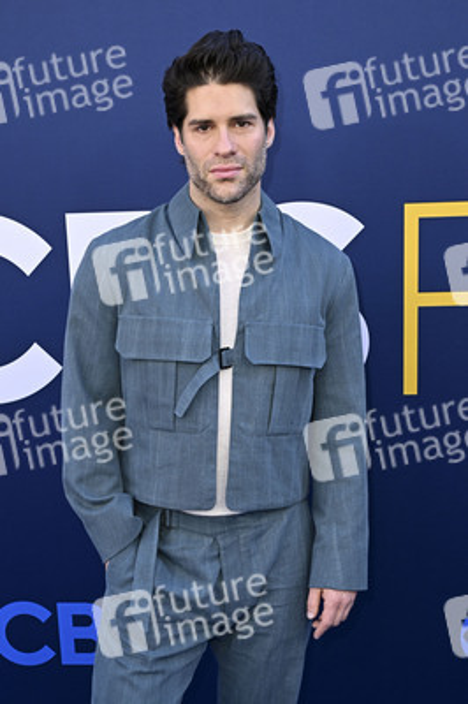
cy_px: 352
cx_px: 234
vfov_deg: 48.5
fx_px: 781
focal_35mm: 40
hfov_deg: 33.3
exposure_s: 1/200
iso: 400
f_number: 5.6
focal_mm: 40
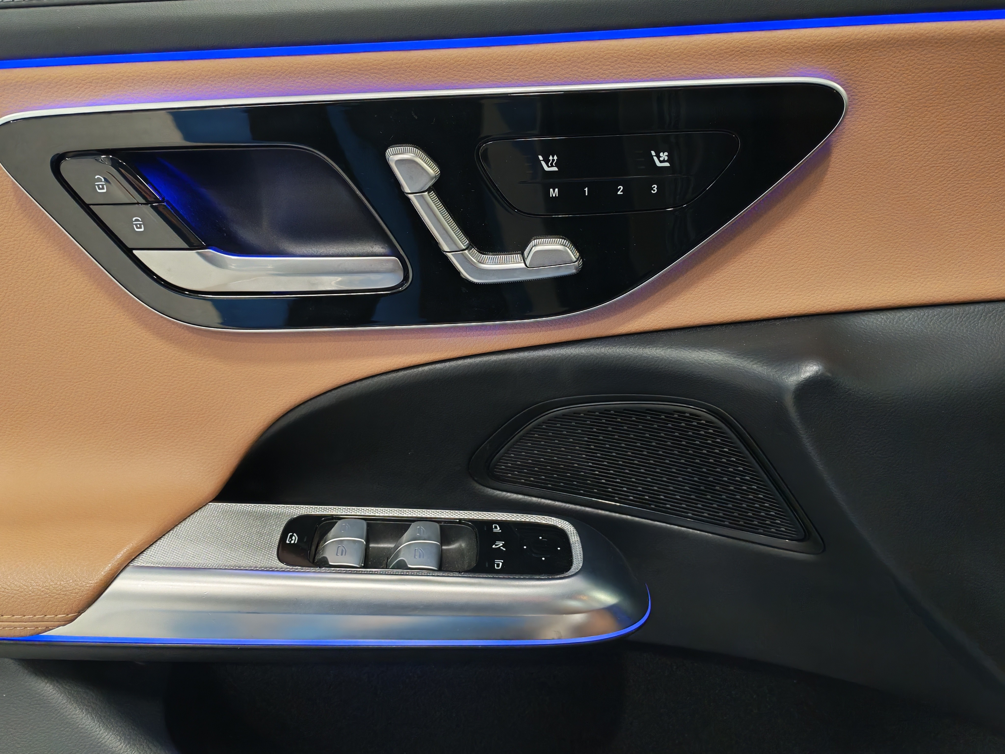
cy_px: 377
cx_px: 502
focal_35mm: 31
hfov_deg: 58.4
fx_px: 900
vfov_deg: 45.4
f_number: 1.9
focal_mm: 6.12
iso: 1250
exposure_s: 1/100
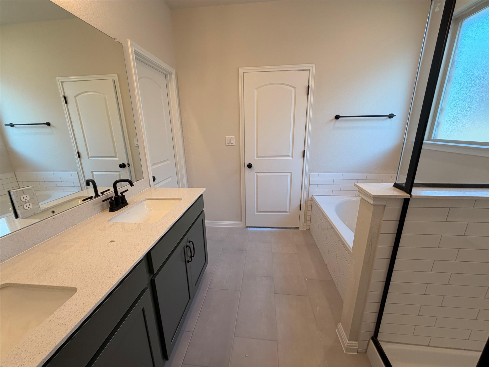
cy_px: 184
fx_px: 198
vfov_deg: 85.7
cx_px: 244
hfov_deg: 102.1
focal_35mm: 14
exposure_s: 1/120
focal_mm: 2.22
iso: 100
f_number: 2.2
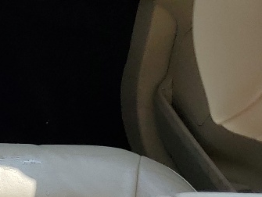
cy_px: 144
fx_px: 940
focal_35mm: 124
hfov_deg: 13.1
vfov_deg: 11.9
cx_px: -307
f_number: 1.5
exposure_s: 1/714
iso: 50
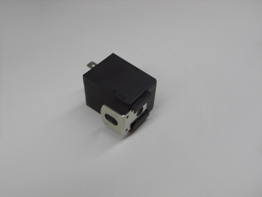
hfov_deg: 49.0
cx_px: 131
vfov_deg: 37.7
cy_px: 98
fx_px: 288
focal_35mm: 38
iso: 64
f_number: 2.7
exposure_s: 1/125
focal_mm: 6.2
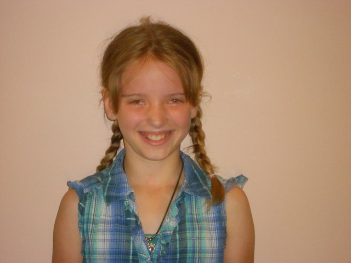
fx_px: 1318
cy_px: 132
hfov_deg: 15.2
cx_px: 176
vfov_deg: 11.4
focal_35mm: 130
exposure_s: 1/60
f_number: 6.5
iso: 800
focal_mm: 23
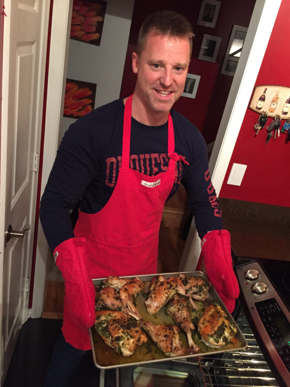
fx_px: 324
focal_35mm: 29
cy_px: 194
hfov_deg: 48.2
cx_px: 145
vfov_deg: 61.7
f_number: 2.2
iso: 250
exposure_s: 1/15
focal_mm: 4.15
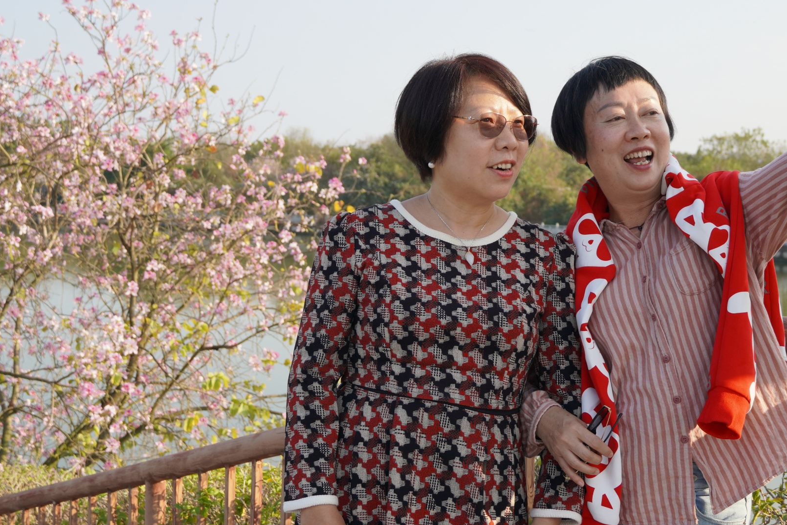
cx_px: 406
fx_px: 1288
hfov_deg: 34.0
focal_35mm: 59
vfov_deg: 23.0
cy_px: 244
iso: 100
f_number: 4
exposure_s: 1/400
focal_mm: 21
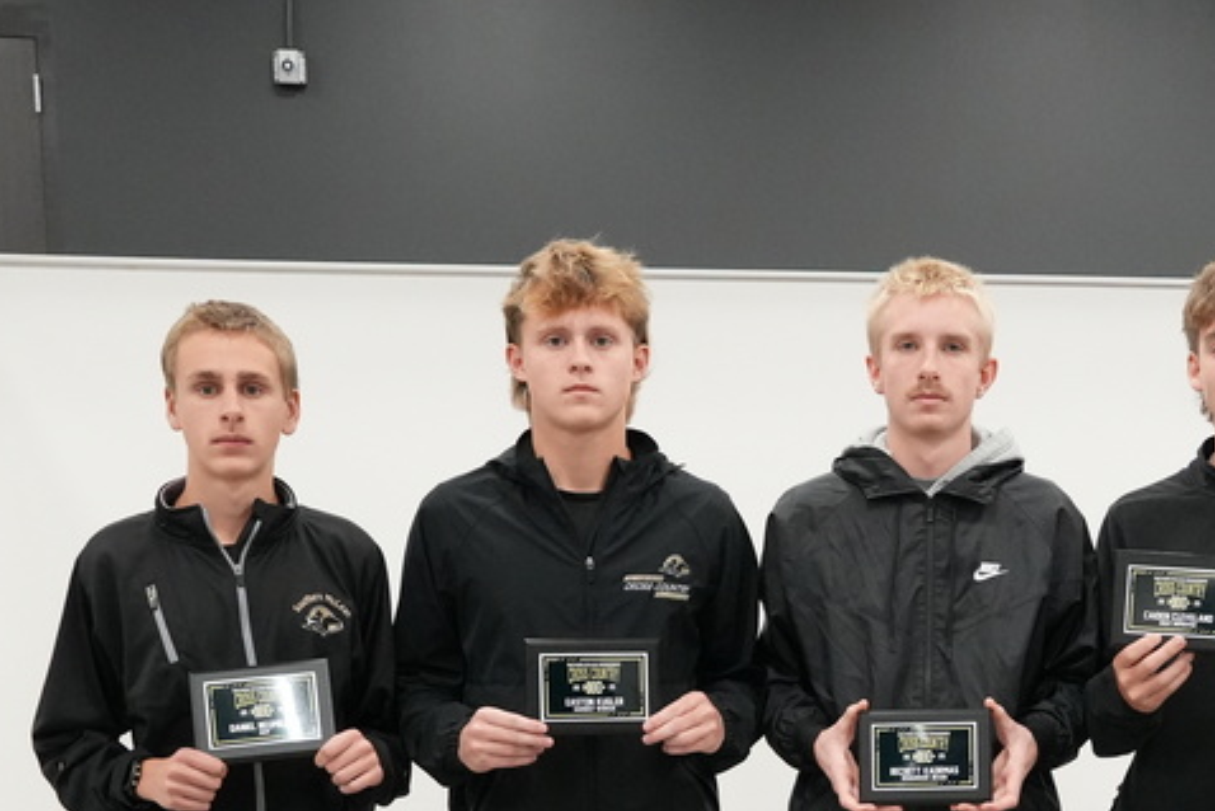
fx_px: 2062
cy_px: 866
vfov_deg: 21.3
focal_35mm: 61
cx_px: 900
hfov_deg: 32.3
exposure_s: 1/250
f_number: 4
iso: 4000
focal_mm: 19
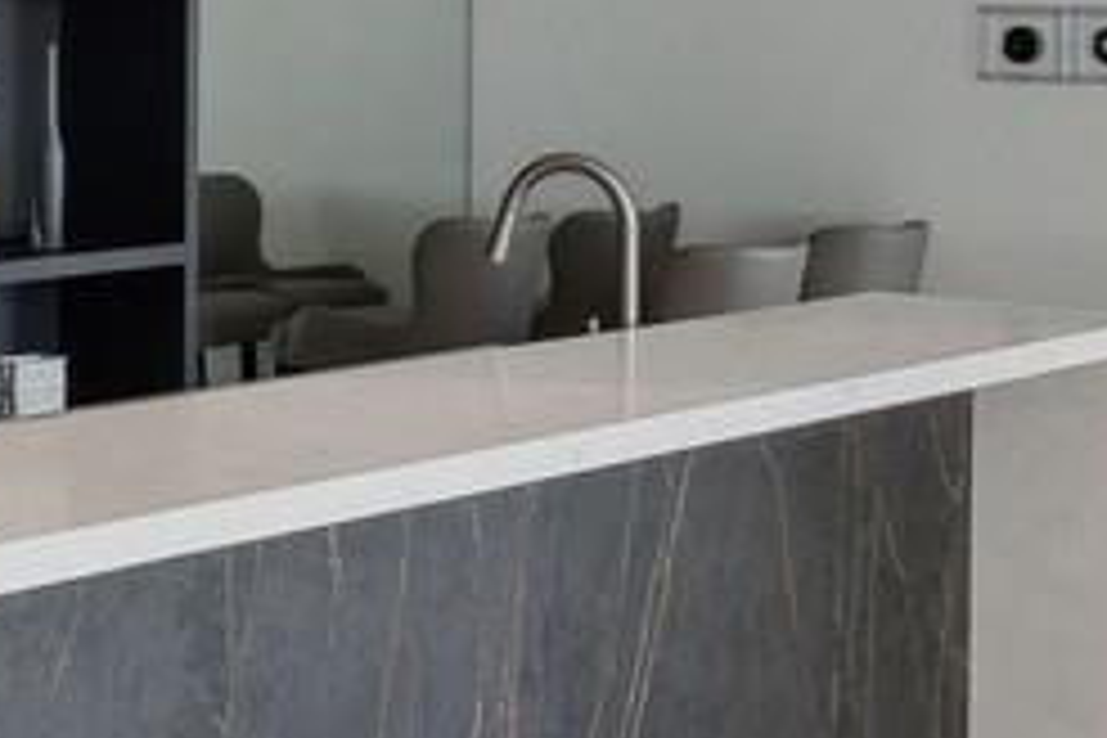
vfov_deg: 14.6
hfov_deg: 20.4
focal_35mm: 91
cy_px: -137
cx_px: -356
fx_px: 2798
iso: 250
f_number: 9
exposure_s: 1/10
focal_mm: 14
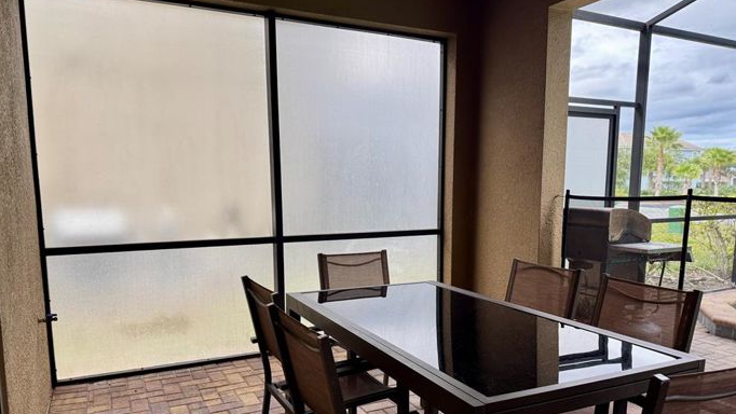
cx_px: 369
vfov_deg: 42.6
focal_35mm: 27
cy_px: 257
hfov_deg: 69.8
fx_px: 527
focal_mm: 6.76
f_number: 1.78
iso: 125
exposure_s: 1/120
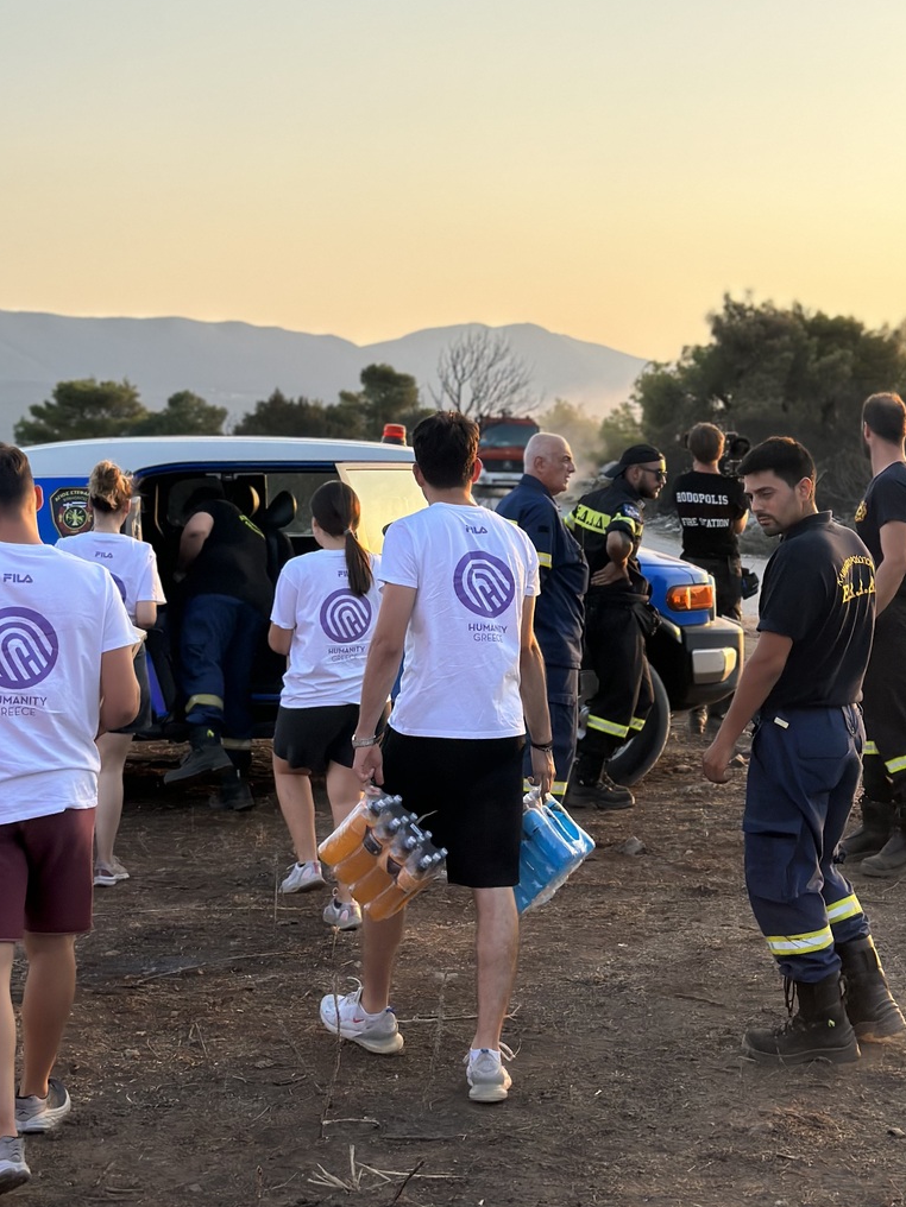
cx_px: 403
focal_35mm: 63
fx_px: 2199
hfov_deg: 23.3
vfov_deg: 30.7
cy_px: 508
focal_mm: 6.86
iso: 100
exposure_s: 1/1953
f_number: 1.78
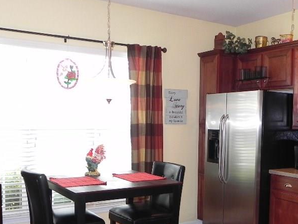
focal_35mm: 45
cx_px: 191
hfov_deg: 41.7
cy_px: 149
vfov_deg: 31.9
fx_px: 387
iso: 160
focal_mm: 4.6
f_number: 2.8
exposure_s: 1/48.2
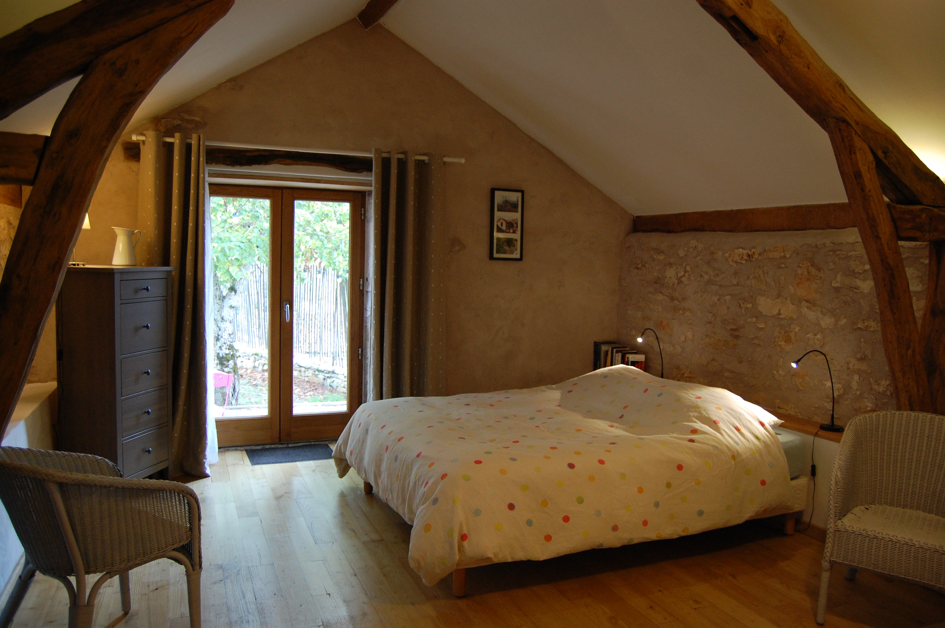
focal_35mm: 27
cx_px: 472
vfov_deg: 47.8
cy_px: 314
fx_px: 708
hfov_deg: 67.4
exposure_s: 1/30
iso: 720
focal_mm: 18
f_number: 3.5
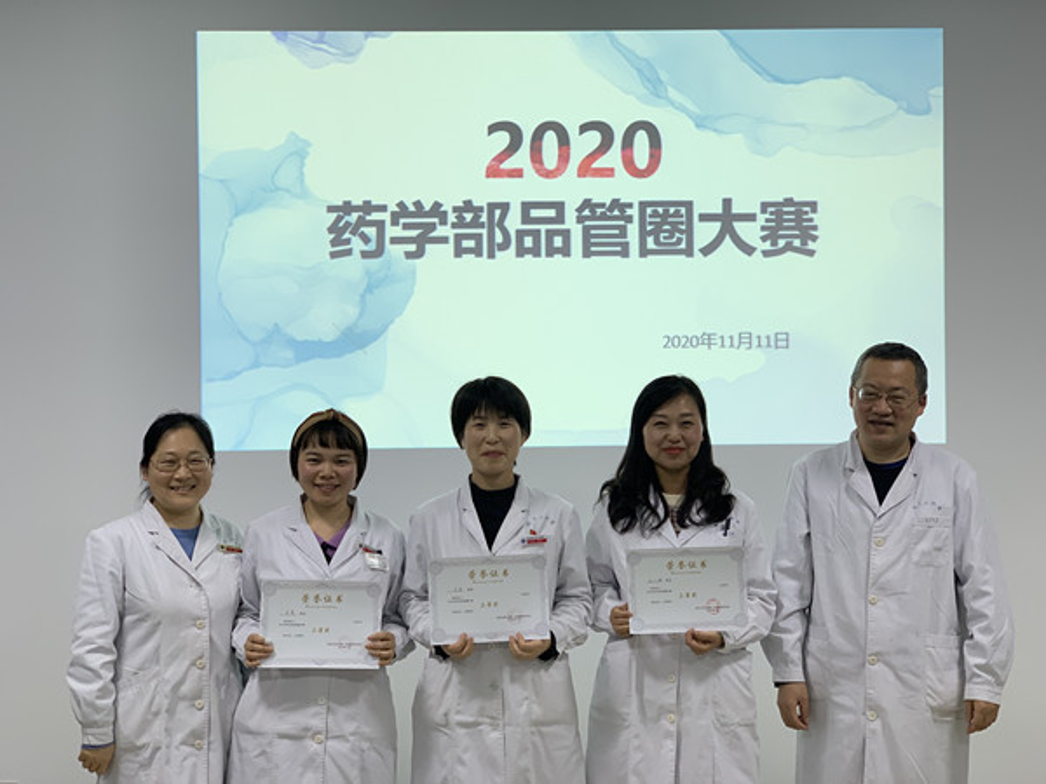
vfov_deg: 28.0
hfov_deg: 36.8
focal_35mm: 52
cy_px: 392
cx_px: 523
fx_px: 1571
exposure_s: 1/122
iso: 80
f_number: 2.4
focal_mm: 6
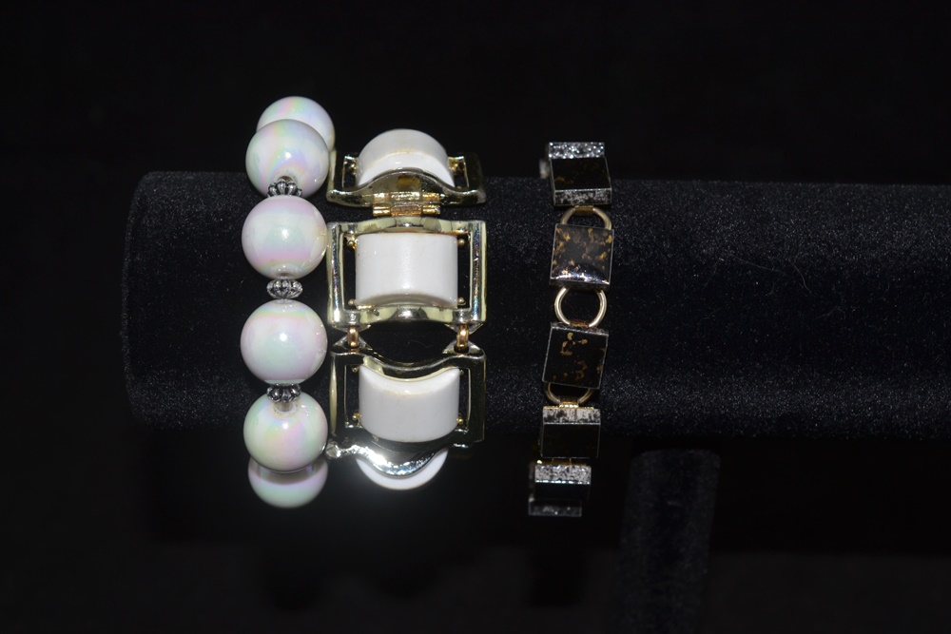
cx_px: 476
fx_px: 1585
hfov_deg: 33.4
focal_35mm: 60
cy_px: 317
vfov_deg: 22.6
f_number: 8
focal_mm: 40
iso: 100
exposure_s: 1/60
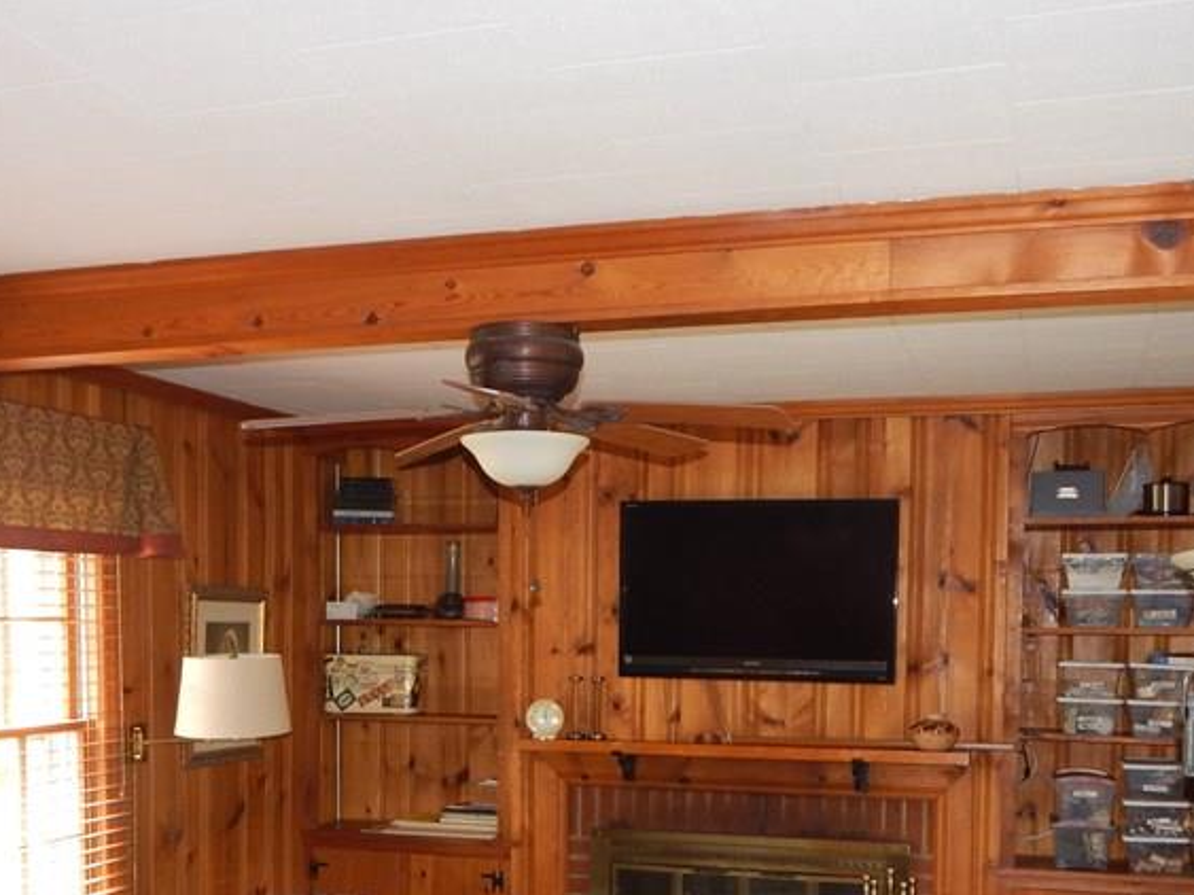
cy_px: 694
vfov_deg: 35.0
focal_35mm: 40
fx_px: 1379
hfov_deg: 46.8
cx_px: 632
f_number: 3
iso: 200
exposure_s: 1/30
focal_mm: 4
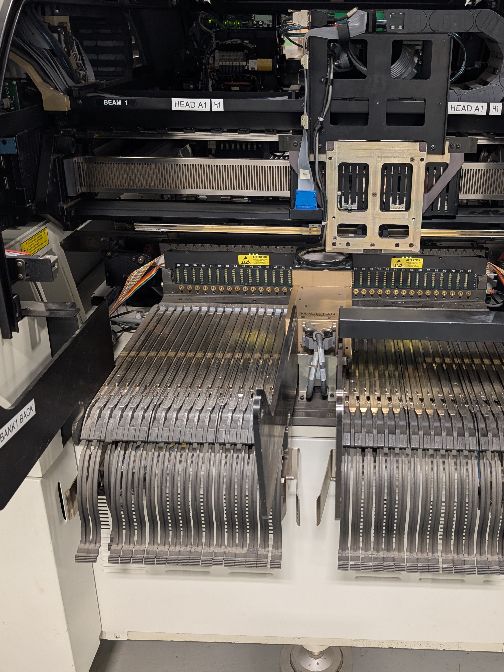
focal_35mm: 34
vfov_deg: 53.7
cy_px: 285
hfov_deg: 41.3
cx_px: 331
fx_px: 660
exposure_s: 1/71.7
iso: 266
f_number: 1.68
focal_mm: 6.9
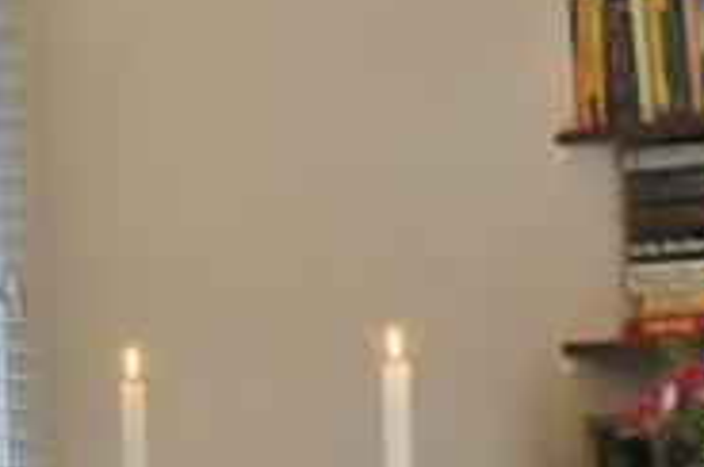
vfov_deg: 7.7
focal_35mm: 177
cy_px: 547
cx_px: 836
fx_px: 3455
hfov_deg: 11.4
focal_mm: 24
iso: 800
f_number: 16
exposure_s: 1/13
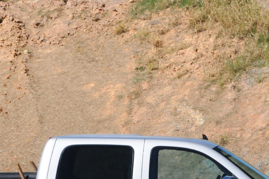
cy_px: 220
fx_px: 1769
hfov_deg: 8.7
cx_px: 141
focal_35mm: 237
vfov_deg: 5.8
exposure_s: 1/5000
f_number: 10
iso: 2000
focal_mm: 62
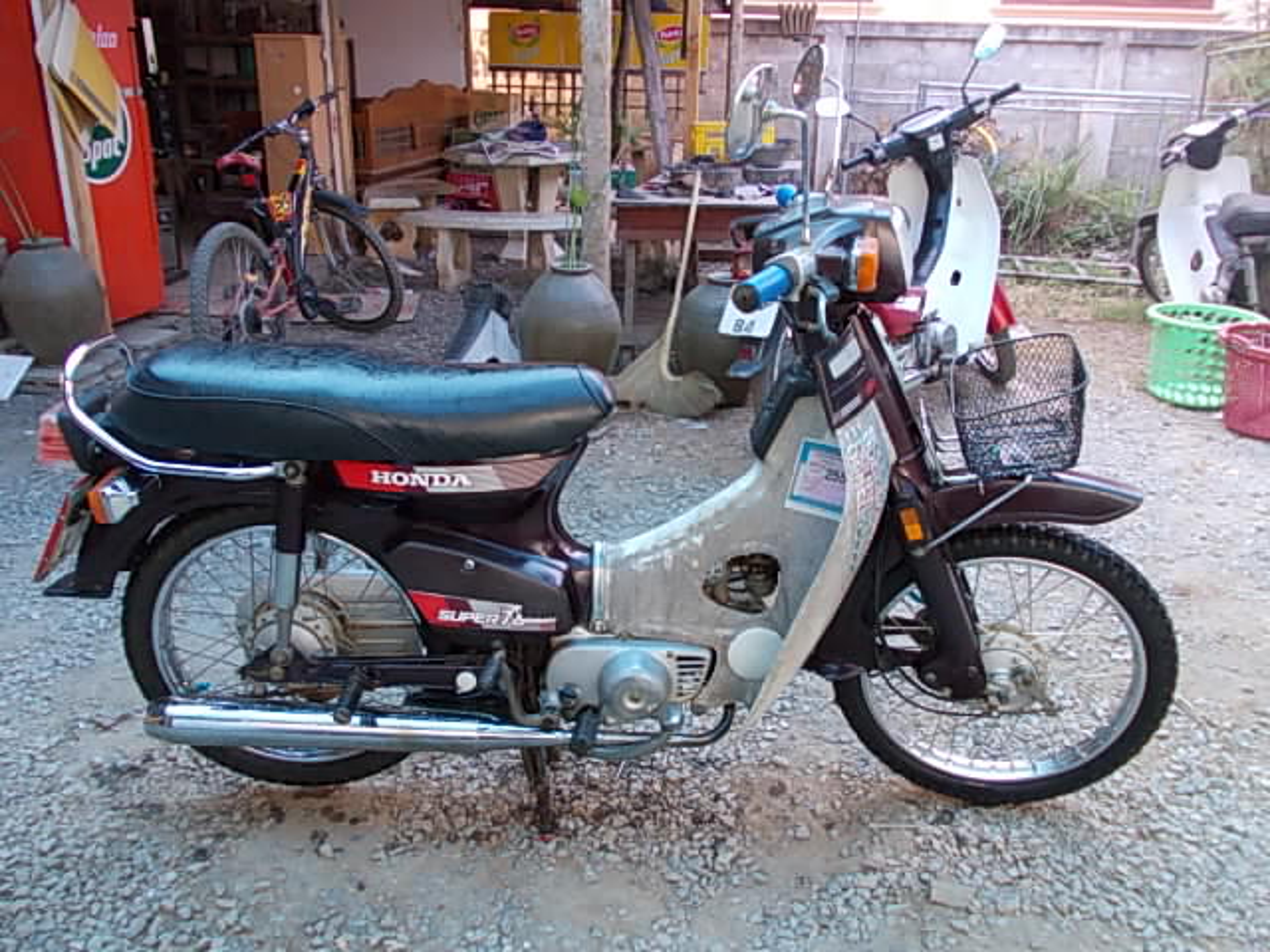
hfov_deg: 63.4
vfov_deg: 49.7
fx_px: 1027
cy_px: 476
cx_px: 635
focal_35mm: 28
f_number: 2.7
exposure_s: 1/80
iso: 200
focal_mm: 4
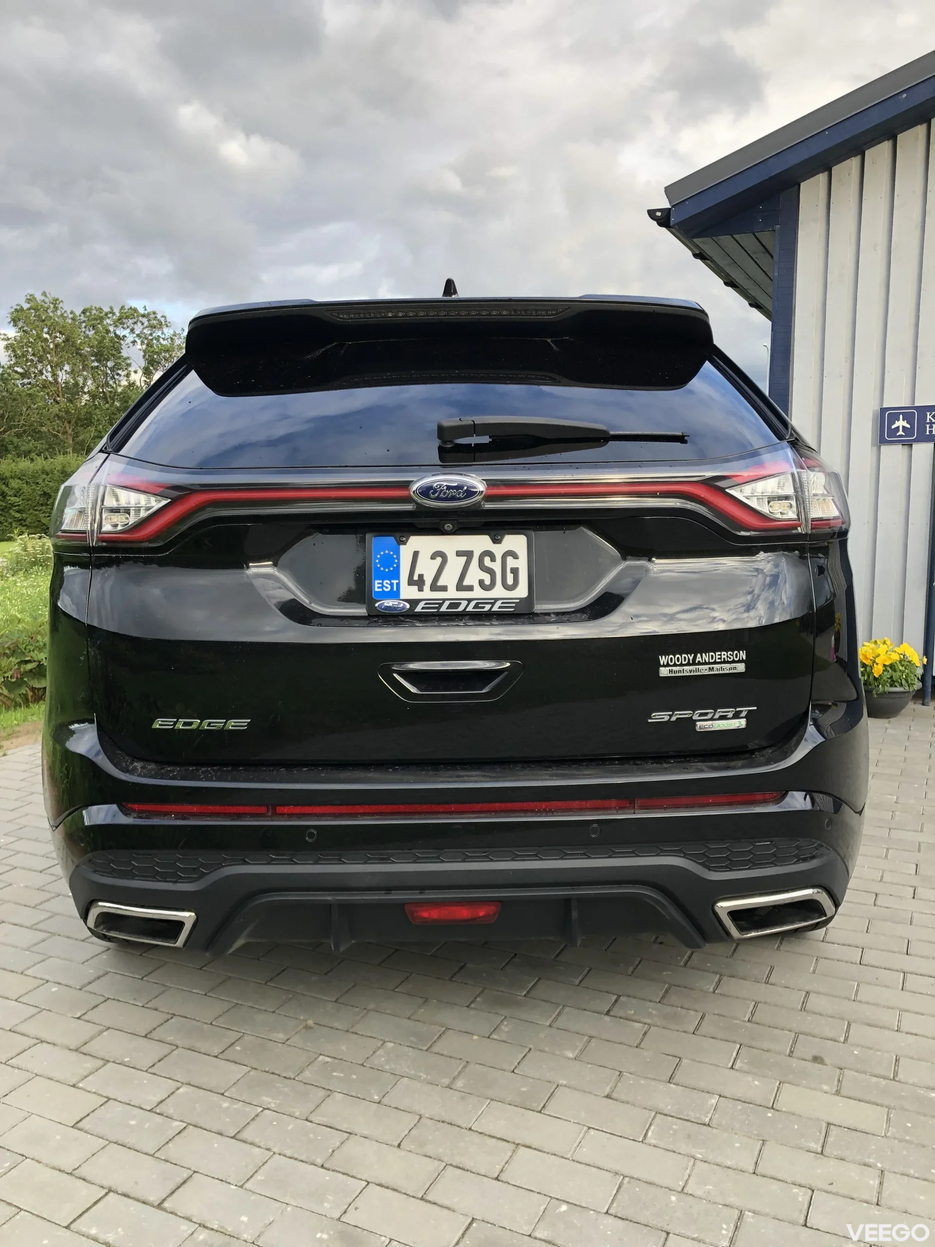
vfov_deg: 63.4
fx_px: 1008
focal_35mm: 28
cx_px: 468
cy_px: 624
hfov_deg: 49.7
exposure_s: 1/289
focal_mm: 4
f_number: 1.8
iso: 20
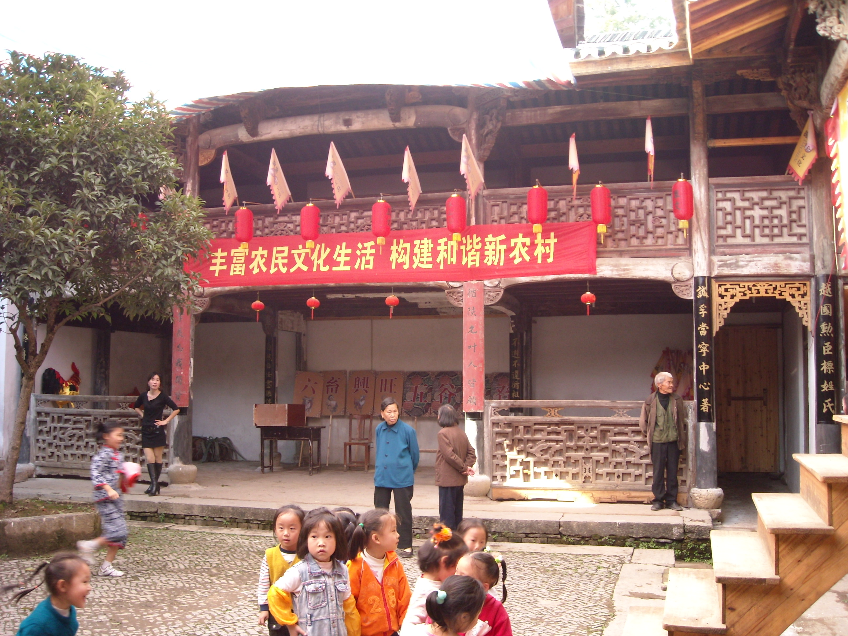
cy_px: 318
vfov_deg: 40.7
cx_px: 424
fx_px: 857
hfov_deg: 52.6
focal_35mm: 35
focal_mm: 5.7
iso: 141
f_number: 2.8
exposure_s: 1/60
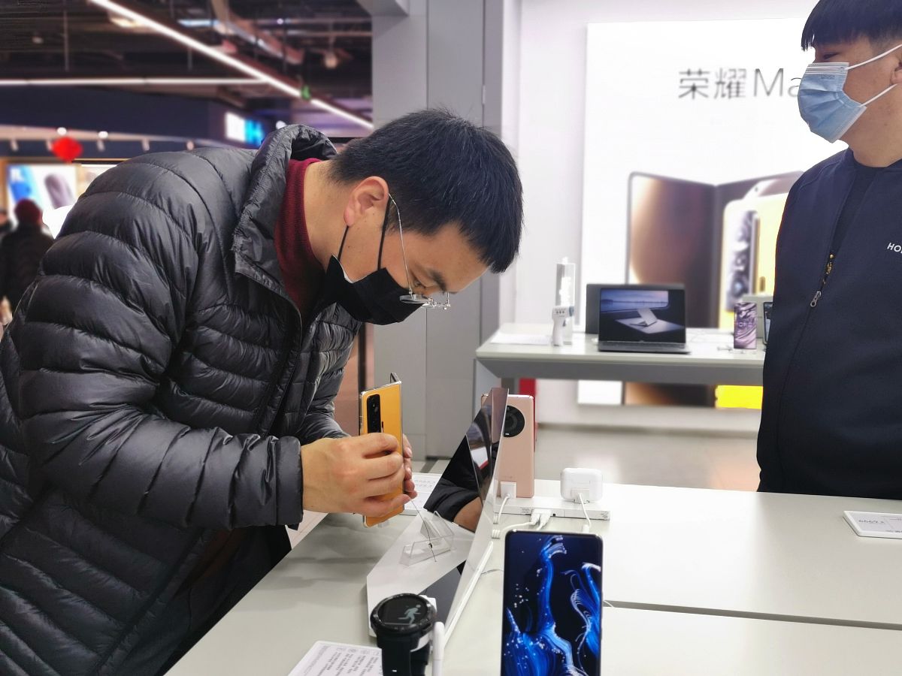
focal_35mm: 36
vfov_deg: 39.7
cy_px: 338
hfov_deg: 51.4
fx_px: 938
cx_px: 451
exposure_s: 1/100
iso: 80
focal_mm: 5.58
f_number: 1.8
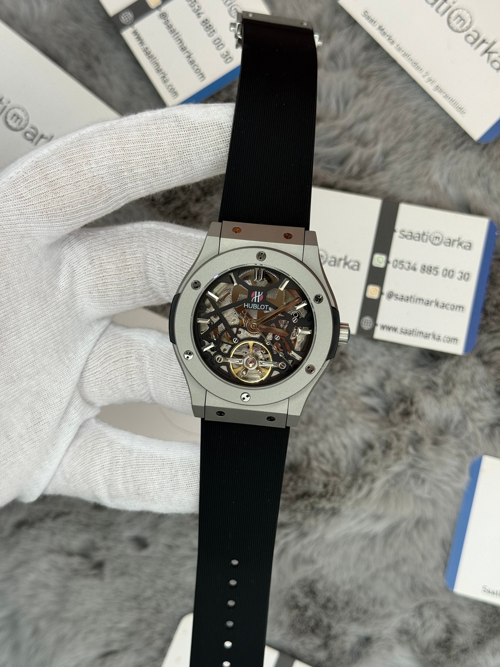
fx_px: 924
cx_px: 250
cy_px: 334
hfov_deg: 30.3
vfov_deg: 39.7
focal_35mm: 48
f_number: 1.78
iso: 64
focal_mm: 6.76
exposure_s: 1/712
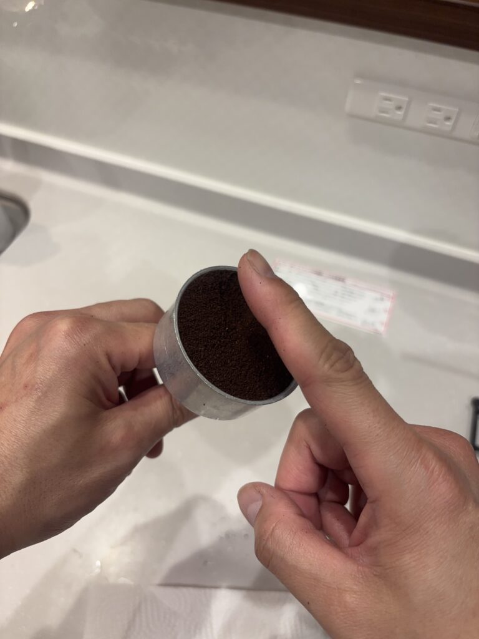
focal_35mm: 26
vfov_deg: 67.3
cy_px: 320
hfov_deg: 53.1
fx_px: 480
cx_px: 240
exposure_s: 1/60
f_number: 1.6
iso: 80
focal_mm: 5.96
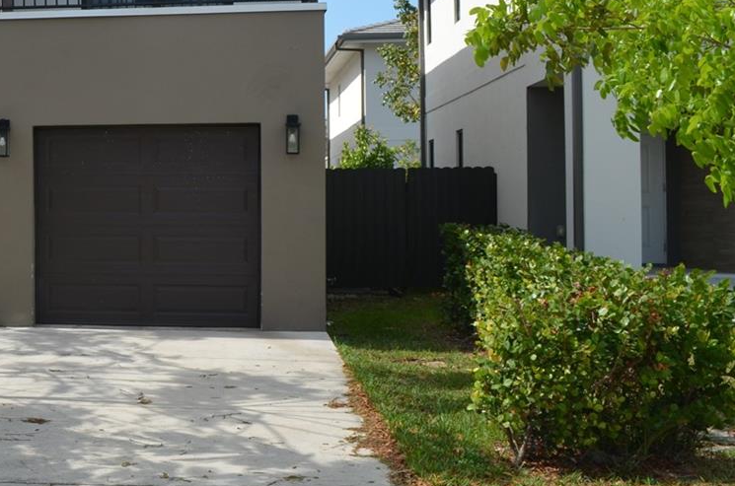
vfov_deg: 23.2
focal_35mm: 58
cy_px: 194
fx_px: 1181
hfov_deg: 31.1
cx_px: -52
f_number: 8
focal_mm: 18
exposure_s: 1/250
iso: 140
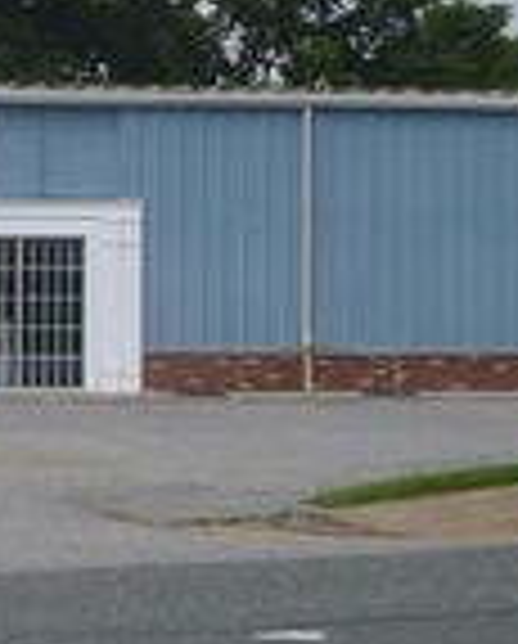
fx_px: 2082
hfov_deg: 13.0
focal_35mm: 109
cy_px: 250
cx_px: -378
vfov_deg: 17.6
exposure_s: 1/800
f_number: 3.5
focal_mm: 5.7
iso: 80
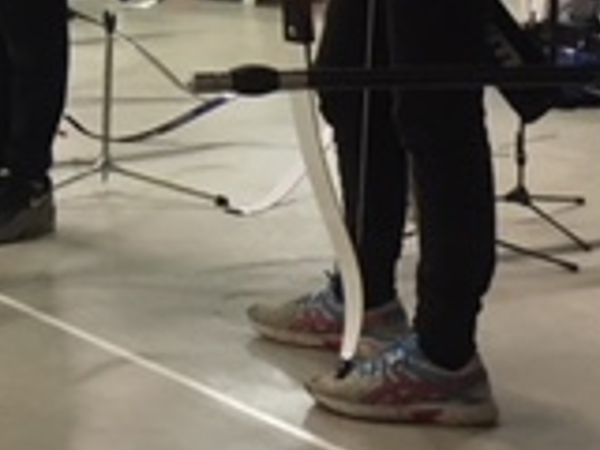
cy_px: -296
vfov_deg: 12.0
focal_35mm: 116
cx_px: -195
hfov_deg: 16.0
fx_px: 2011
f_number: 2.2
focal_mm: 4.15
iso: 125
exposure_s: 1/33
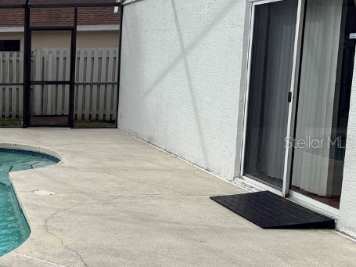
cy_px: 142
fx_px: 555
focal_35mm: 54
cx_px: -43
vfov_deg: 27.0
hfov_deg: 31.3
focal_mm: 6.76
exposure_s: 1/3759
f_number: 1.78
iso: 80
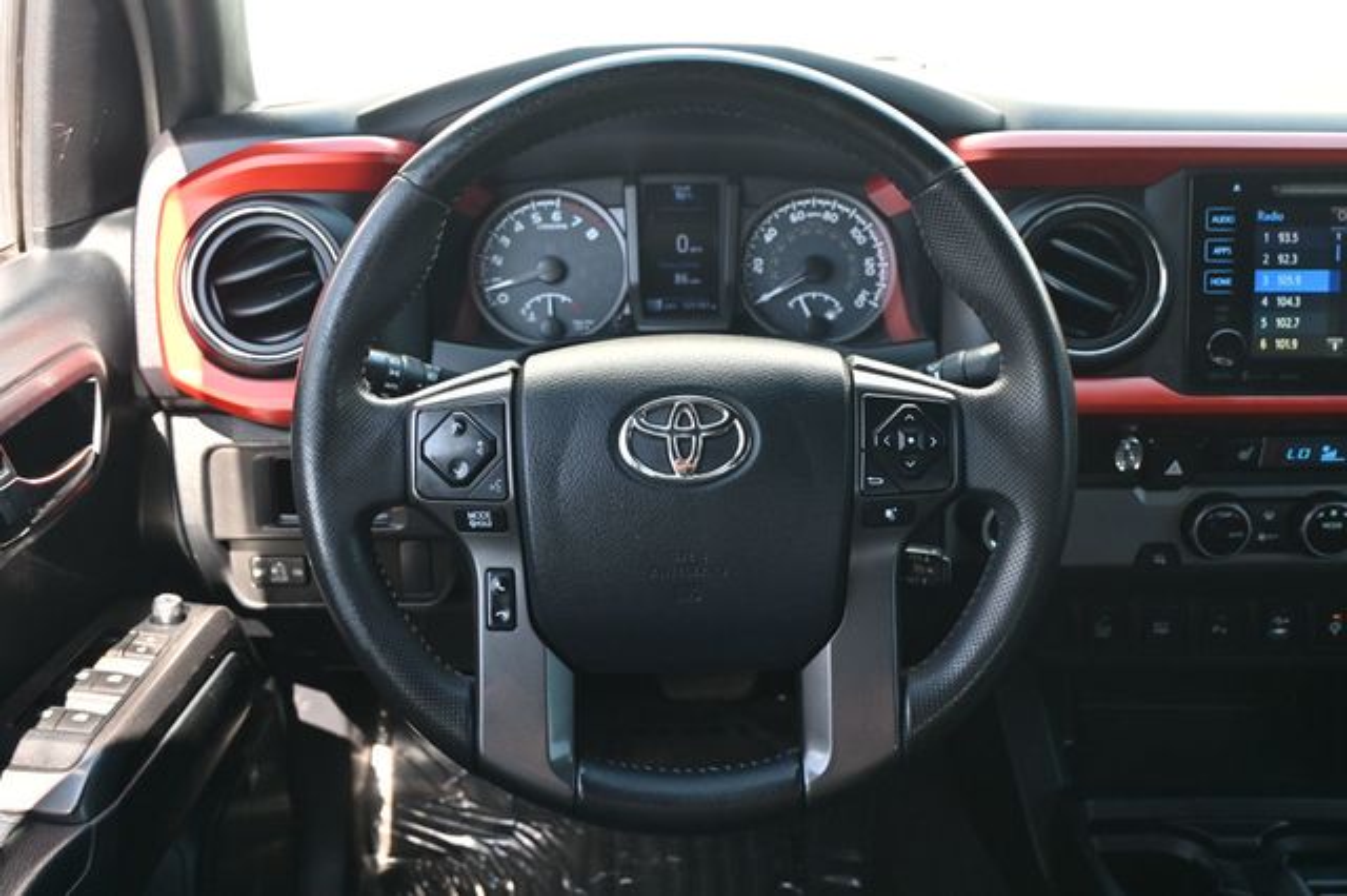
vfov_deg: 36.8
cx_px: 674
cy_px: 448
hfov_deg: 53.2
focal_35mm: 36
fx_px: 1346
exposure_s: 1/125
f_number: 4.2
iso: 450
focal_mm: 24
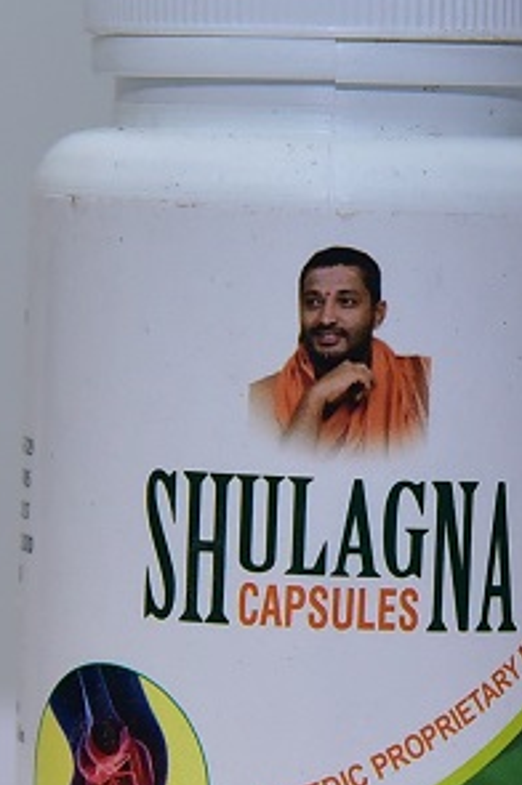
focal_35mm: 175
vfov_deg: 11.8
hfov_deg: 7.8
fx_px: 3815
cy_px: 439
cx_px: 333
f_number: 5
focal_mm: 98
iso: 1250
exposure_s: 1/160
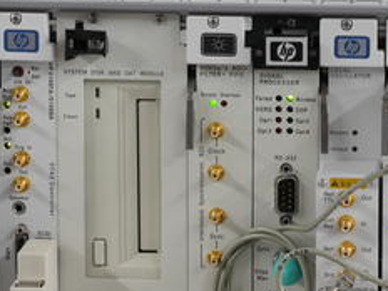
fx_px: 2668
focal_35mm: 238
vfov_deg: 6.2
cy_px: 137
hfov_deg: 8.3
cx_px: 236
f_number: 13
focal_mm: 69
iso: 400
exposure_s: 1/3.2
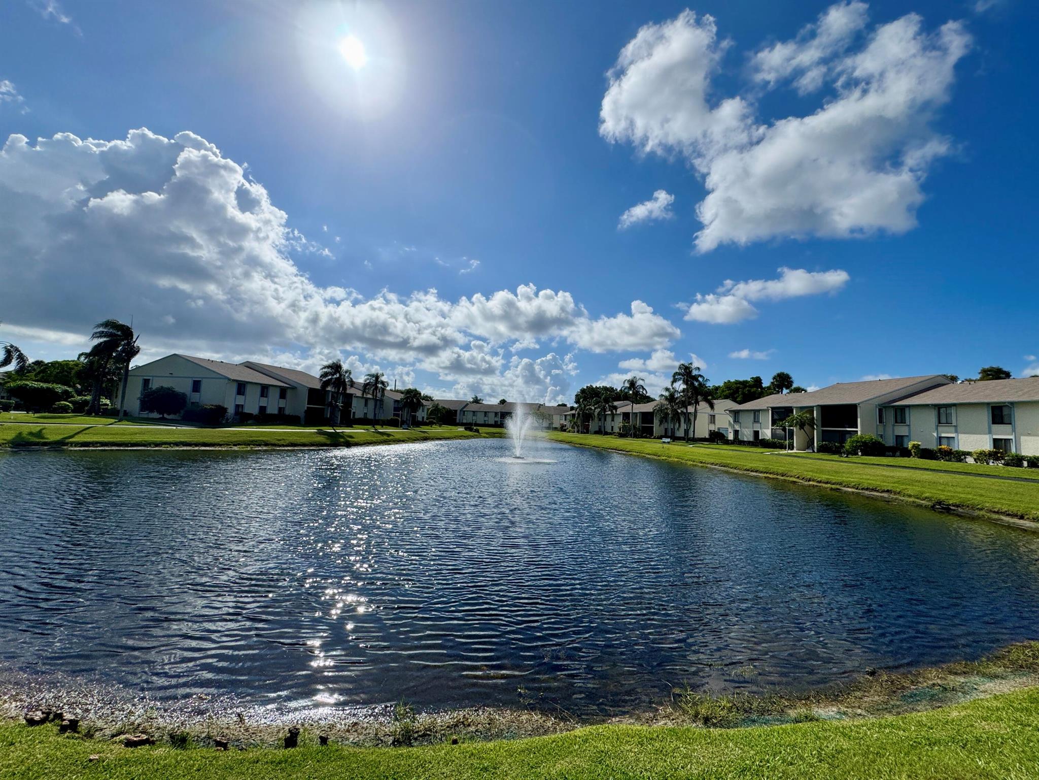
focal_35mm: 14
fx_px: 420
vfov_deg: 85.7
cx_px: 520
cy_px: 390
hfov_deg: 102.1
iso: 32
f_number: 2.2
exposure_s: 1/5650
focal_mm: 2.22
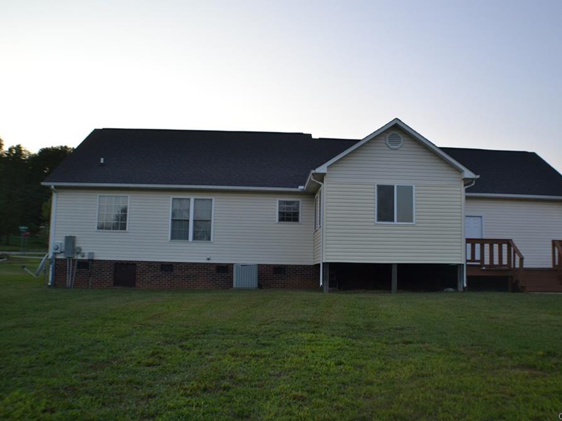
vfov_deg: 35.9
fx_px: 649
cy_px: 206
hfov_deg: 46.8
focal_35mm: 40
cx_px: 303
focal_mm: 24
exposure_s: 1/1000
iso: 400
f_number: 4
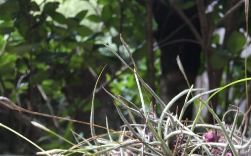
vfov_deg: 18.8
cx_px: 188
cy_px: 223
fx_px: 424
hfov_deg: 32.4
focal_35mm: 62
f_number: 2.2
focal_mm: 4.15
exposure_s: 1/120
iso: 32
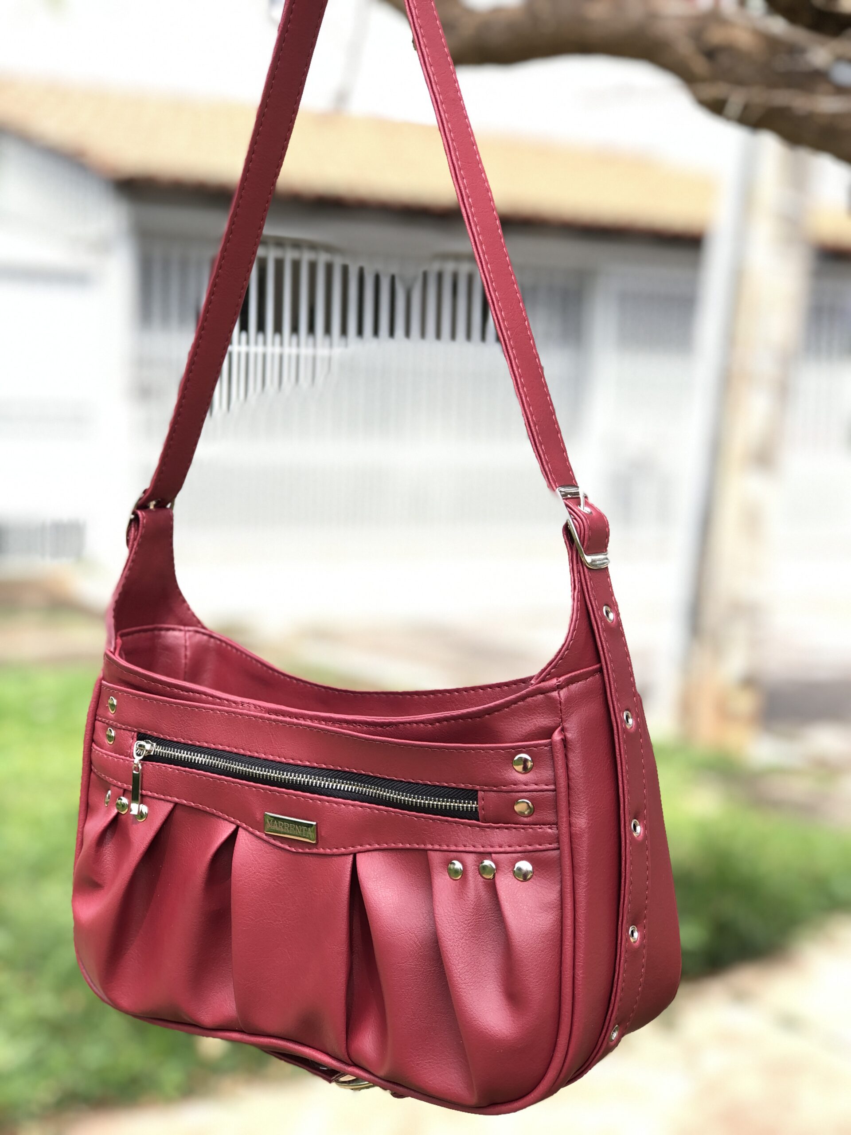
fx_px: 1868
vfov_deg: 33.8
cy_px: 568
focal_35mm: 57
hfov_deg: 25.7
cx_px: 426
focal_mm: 6.6
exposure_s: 1/120
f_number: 2.8
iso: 20
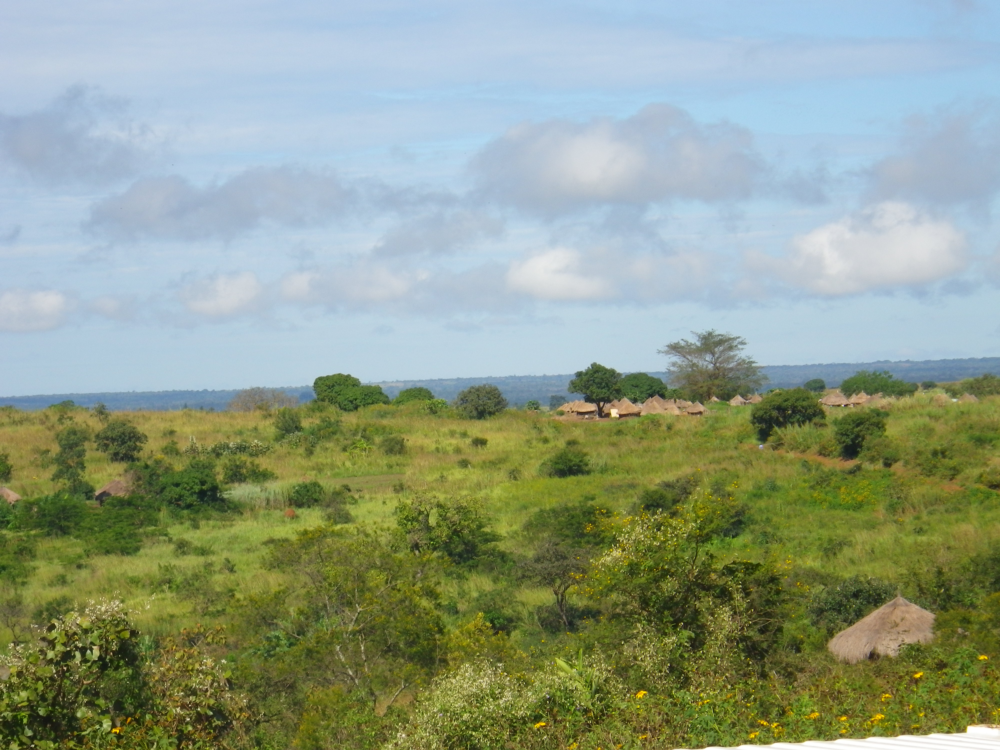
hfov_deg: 14.1
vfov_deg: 10.6
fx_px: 4044
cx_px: 500
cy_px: 375
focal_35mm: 140
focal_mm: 25
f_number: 6.6
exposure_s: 1/250
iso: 80
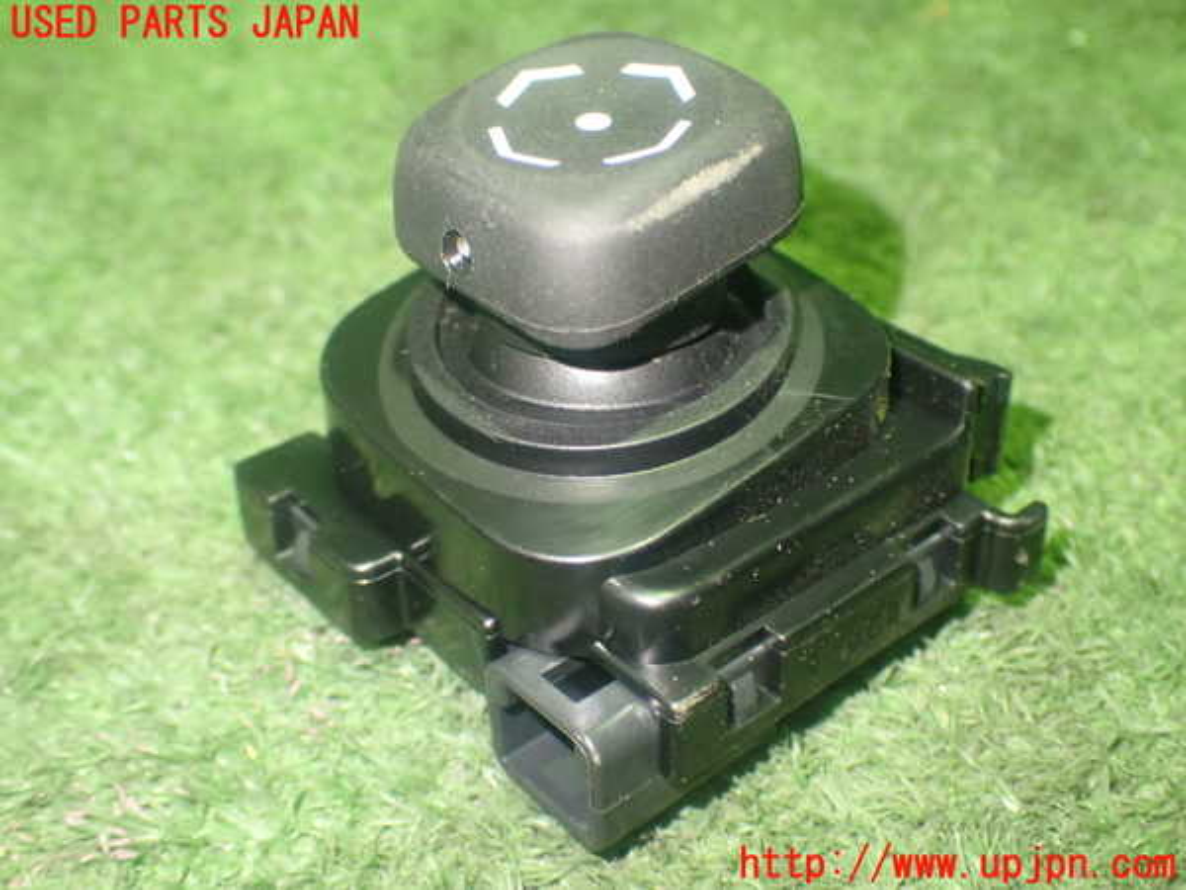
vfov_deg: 32.9
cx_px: 593
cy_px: 445
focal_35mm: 44
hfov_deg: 42.9
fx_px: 1508
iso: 800
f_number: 2.9
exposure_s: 1/25
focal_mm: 7.84
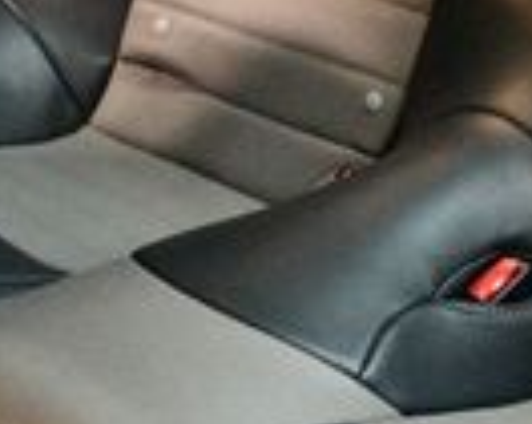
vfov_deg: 12.4
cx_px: 560
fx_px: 1932
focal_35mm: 123
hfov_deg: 15.3
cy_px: 8
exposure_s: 1/60
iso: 6400
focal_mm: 18
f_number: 3.5
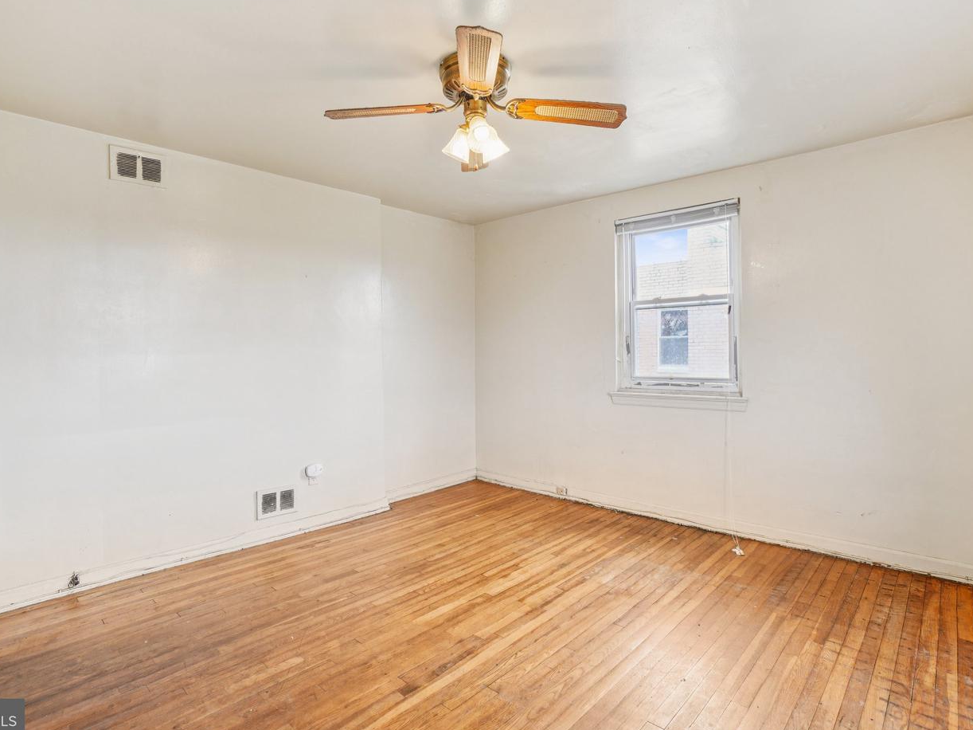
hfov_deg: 91.0
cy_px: 357
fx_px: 478
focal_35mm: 17
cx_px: 474
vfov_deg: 74.7
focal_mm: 10
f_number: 7.1
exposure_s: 1/3.33
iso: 100
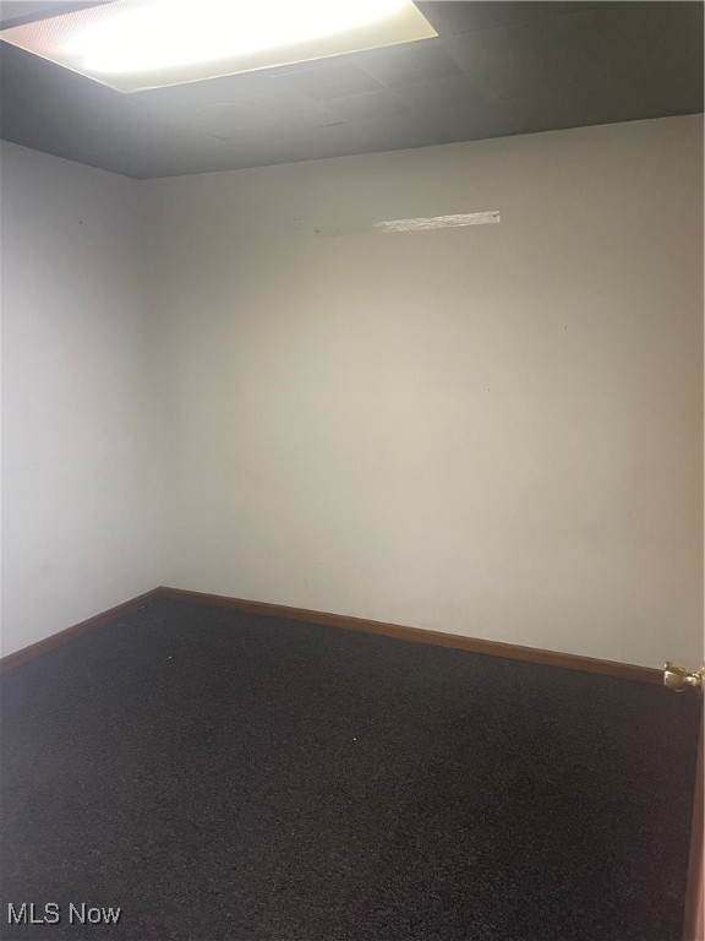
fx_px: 706
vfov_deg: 67.3
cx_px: 352
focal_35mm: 26
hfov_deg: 53.1
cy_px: 470
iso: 200
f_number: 1.6
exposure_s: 1/60
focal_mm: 4.2
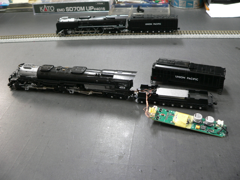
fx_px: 250
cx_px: 120
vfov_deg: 39.7
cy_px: 90
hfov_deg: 51.4
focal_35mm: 36
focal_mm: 6
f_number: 2.8
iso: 100
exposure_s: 1/4
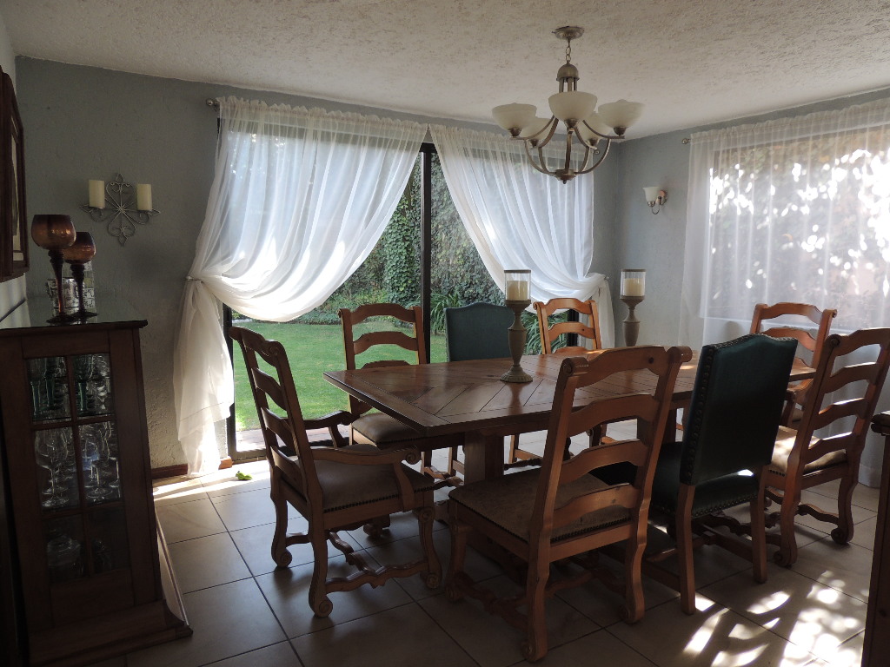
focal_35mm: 24
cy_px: 334
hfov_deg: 71.6
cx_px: 445
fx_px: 617
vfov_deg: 56.8
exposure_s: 1/30
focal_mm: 4.3
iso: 160
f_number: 3
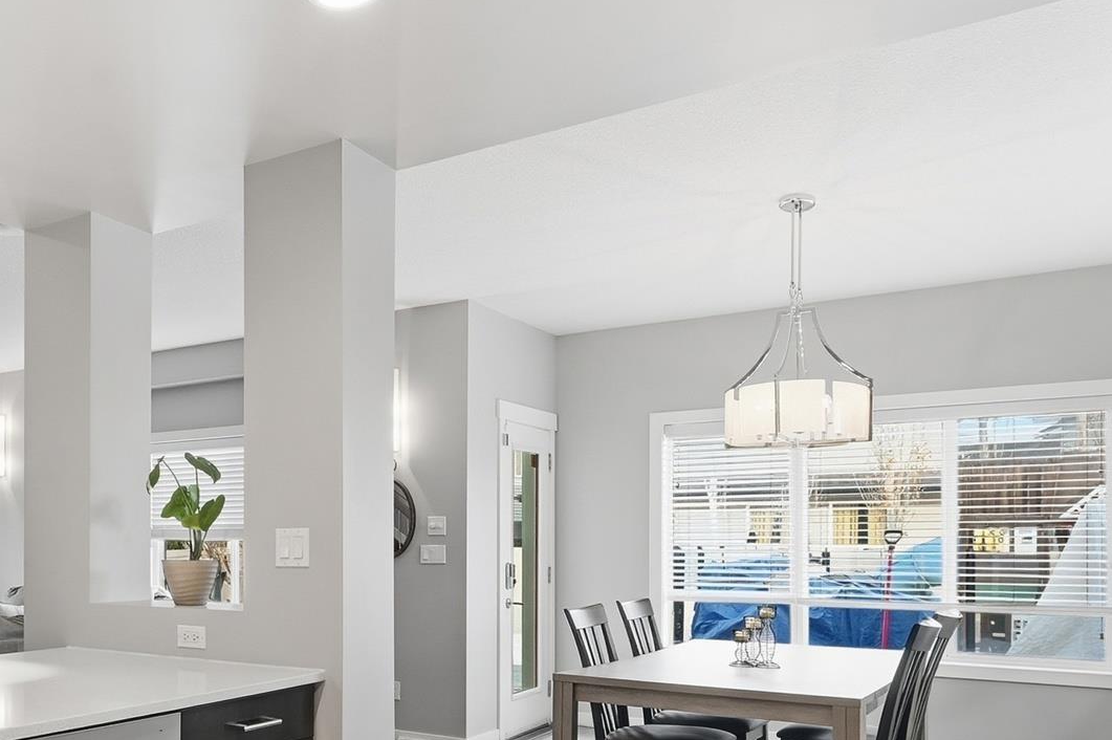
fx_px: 1019
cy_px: 541
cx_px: 152
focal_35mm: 33
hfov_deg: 51.8
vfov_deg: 39.0
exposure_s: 1/25
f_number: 8
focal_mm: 14
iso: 100
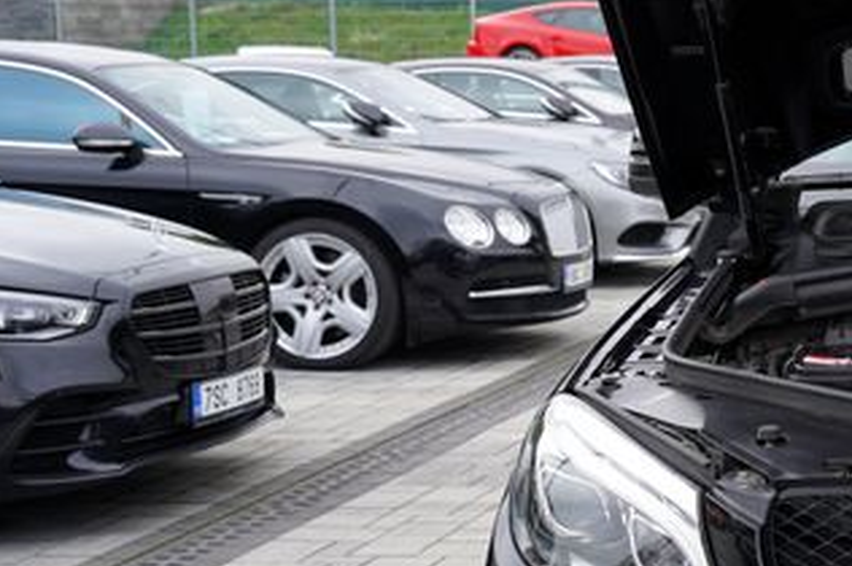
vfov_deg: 14.5
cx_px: 1200
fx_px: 2222
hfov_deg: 19.5
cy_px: 377
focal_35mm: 94
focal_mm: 29
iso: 100
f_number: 5
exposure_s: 1/100
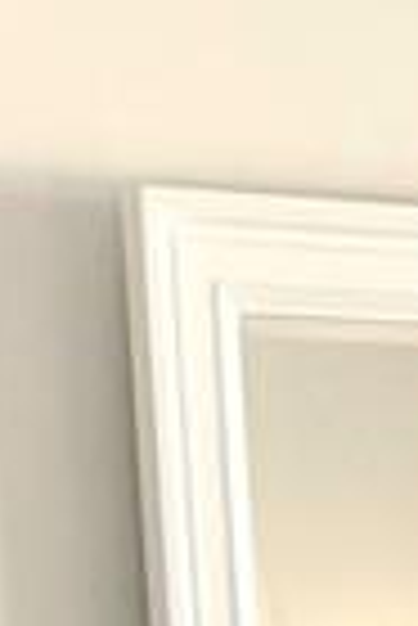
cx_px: 1061
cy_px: 1509
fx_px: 3457
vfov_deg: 9.2
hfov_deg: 6.5
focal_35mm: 199
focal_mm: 4.25
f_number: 1.8
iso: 64
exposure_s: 1/60
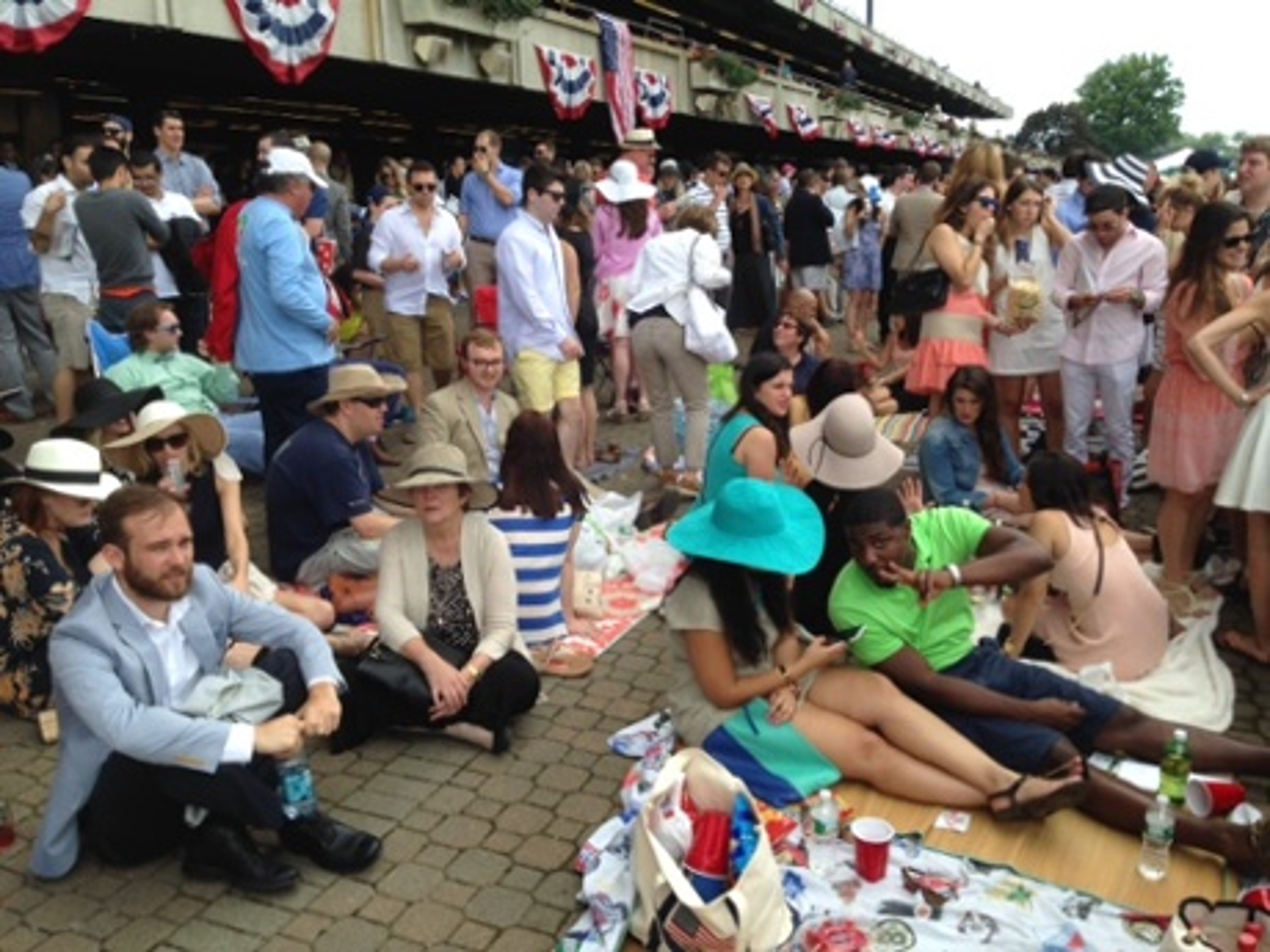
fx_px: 1211
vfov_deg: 42.9
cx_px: 635
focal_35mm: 33
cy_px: 476
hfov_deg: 55.4
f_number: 2.4
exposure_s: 1/602
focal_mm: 4.12
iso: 50
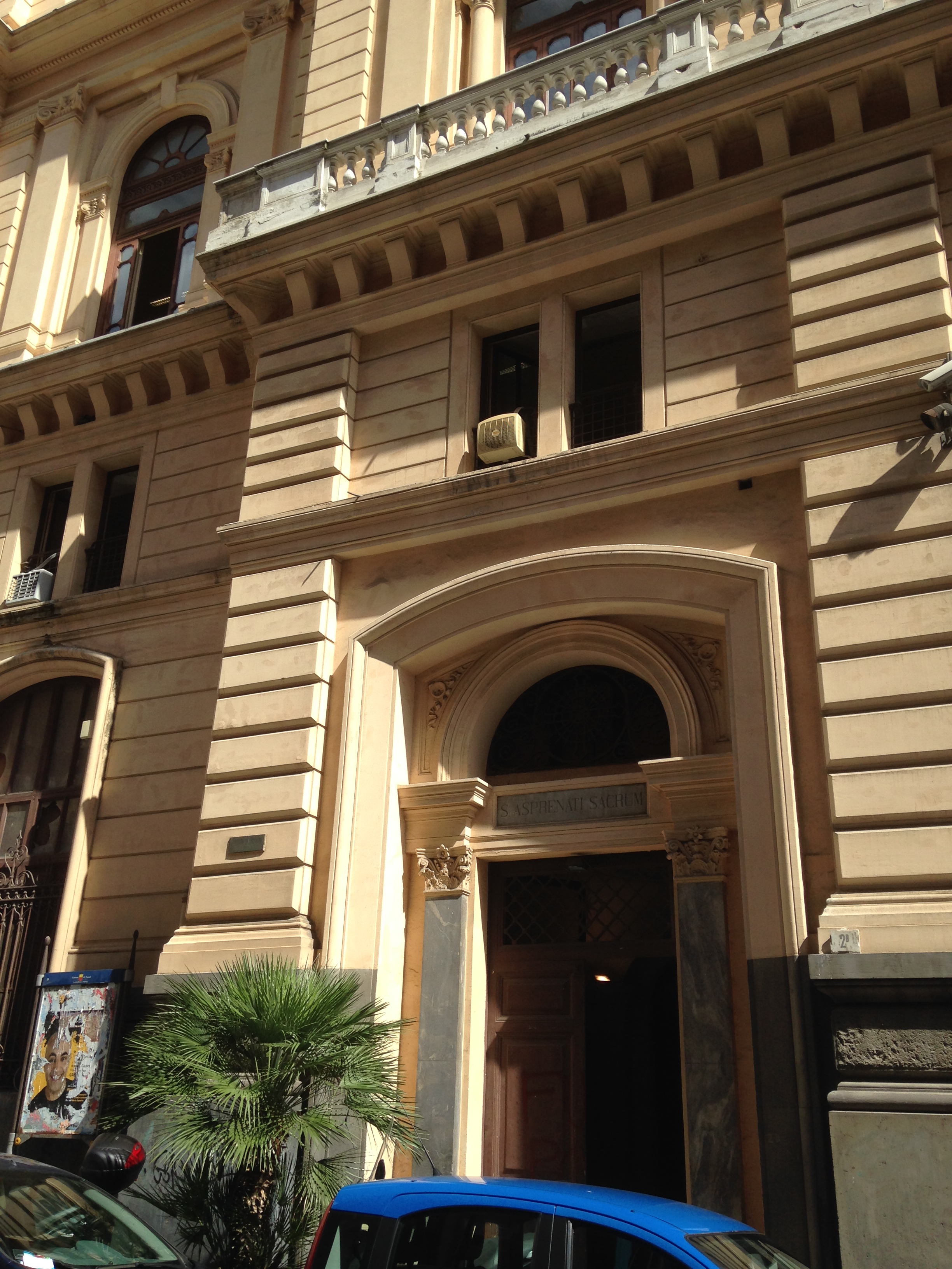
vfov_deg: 55.4
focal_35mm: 33
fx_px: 1210
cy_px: 634
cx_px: 476
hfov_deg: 42.9
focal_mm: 4.12
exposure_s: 1/1004
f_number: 2.4
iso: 50
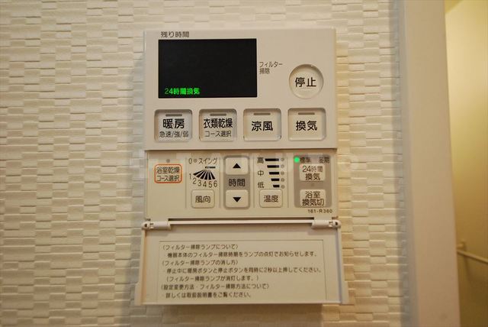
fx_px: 326
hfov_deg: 73.7
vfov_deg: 53.2
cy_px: 164
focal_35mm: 24
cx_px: 244
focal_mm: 16
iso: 1600
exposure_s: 1/125
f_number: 5.6
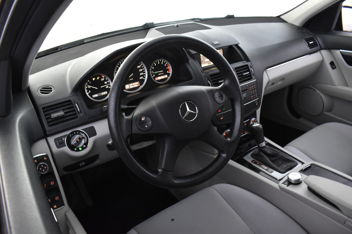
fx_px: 264
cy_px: 117
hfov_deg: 67.4
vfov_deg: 47.9
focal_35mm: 27
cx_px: 176
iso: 1250
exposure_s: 1/8
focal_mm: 18
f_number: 5.6
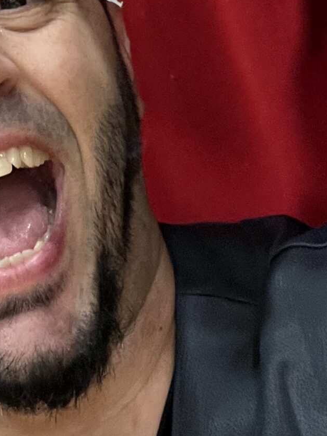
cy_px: -164
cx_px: -72
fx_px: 1159
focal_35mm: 92
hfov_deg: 15.4
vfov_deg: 19.3
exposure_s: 1/40
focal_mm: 2.71
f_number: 2.2
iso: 320
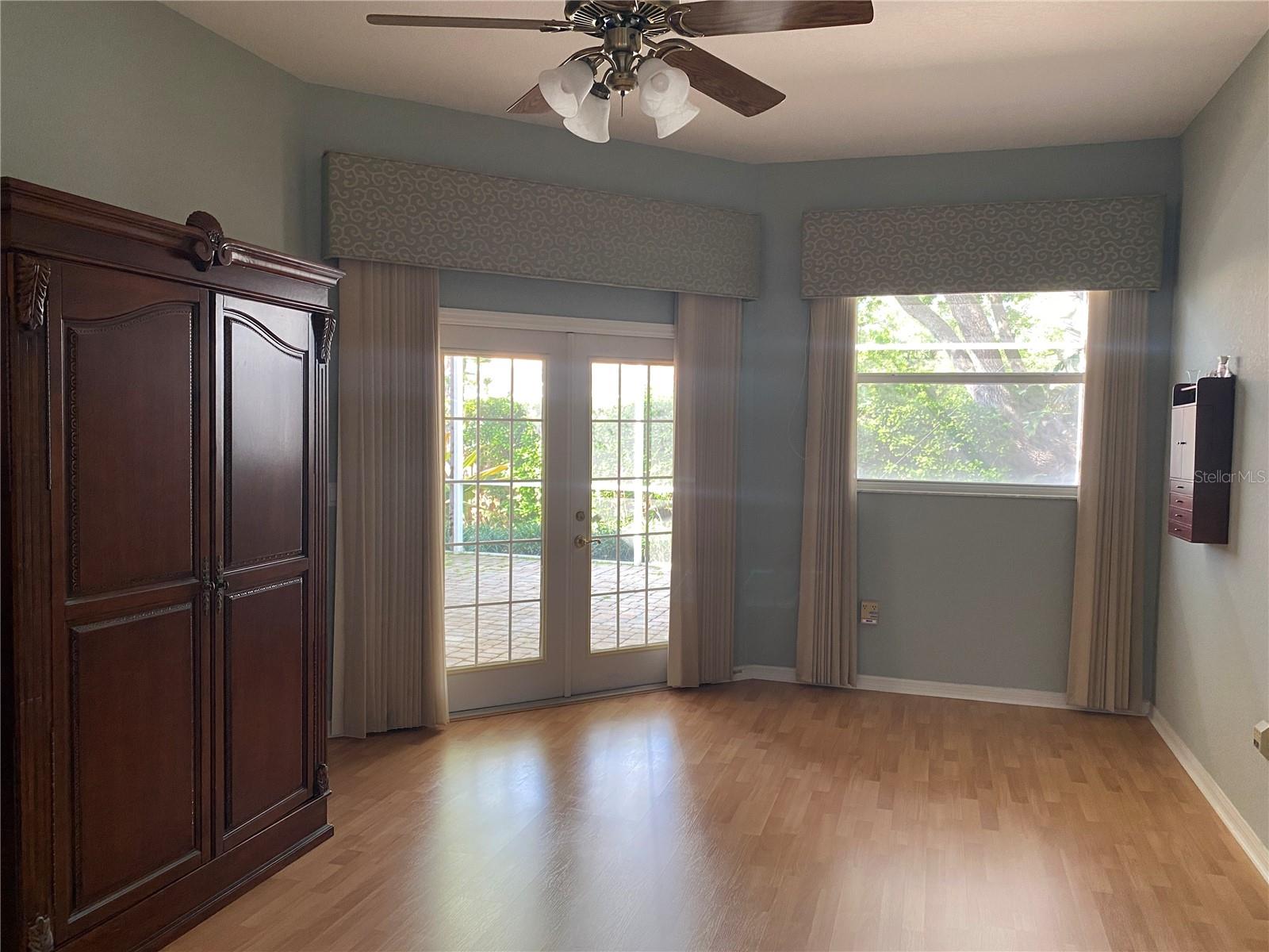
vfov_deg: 53.1
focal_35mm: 26
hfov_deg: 67.3
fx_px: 953
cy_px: 476
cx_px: 634
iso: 160
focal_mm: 4.25
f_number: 1.8
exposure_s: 1/60
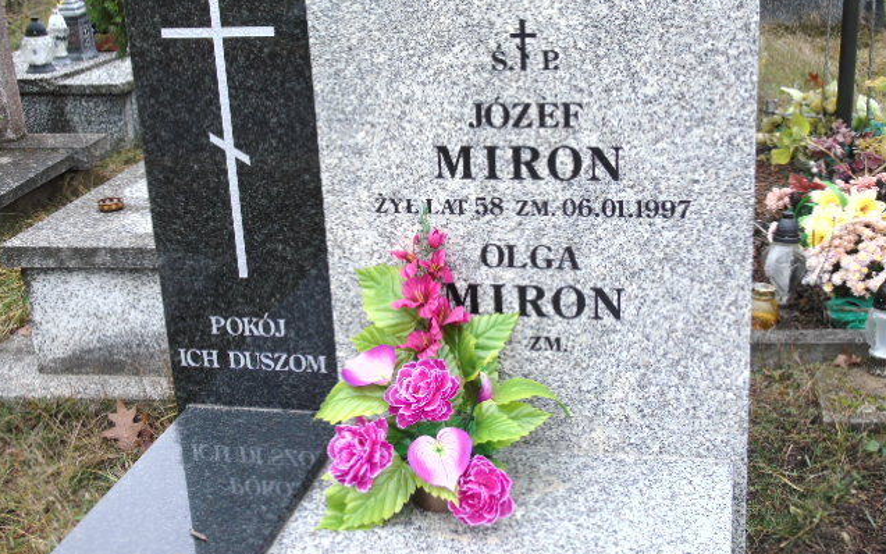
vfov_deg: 26.3
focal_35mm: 49
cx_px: 442
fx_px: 1183
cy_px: 230
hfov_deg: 41.1
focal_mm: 8.2
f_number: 4.1
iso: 160
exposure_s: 1/30
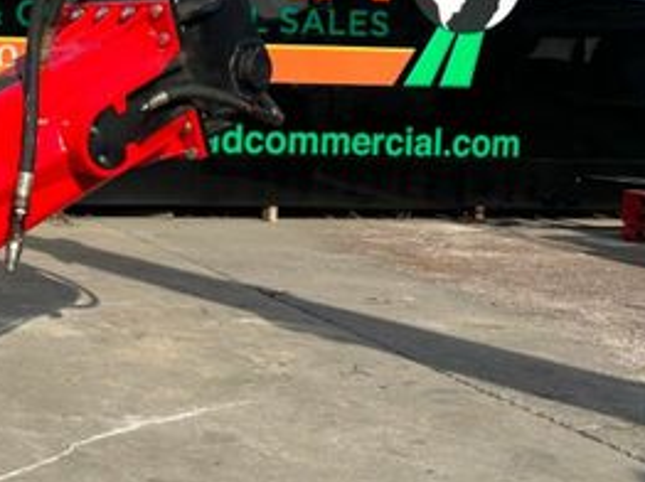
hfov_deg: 31.1
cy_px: 113
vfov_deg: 26.1
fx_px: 1024
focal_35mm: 55
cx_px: -66
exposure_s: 1/4762
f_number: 1.78
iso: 80
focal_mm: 6.86
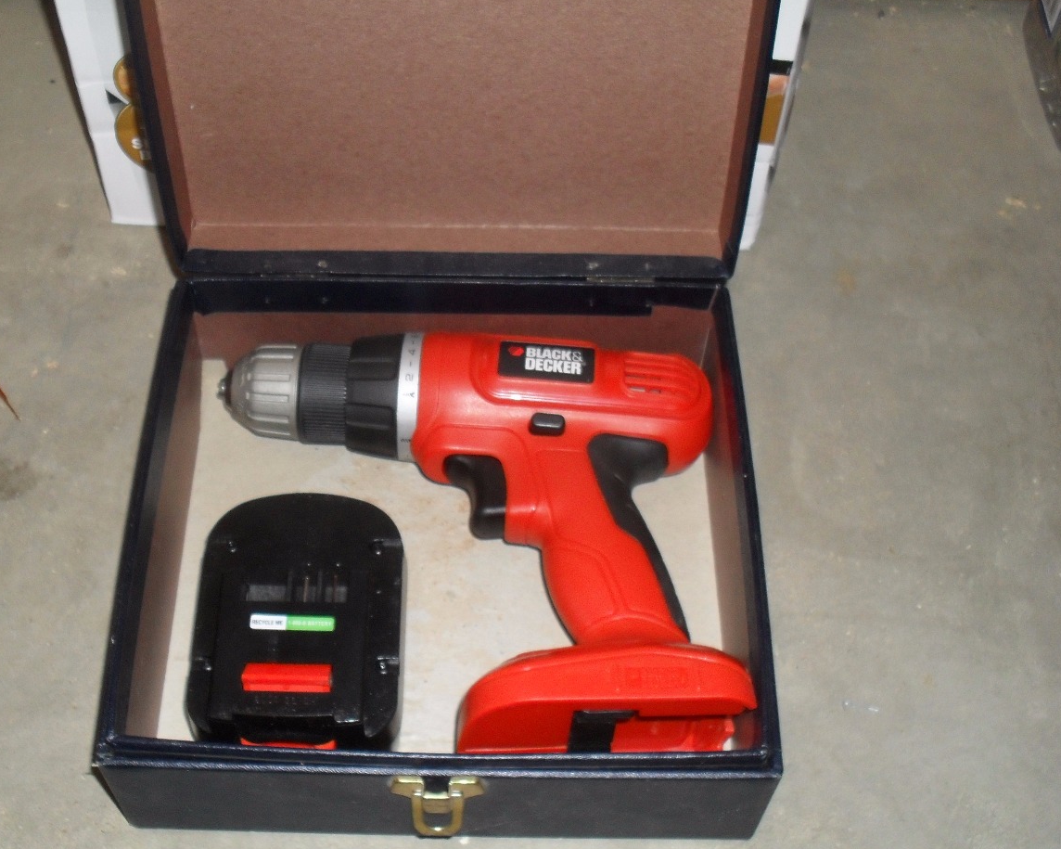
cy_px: 418
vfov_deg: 34.9
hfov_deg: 42.8
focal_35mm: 43
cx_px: 449
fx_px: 1350
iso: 200
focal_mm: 6.3
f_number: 3.2
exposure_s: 1/45
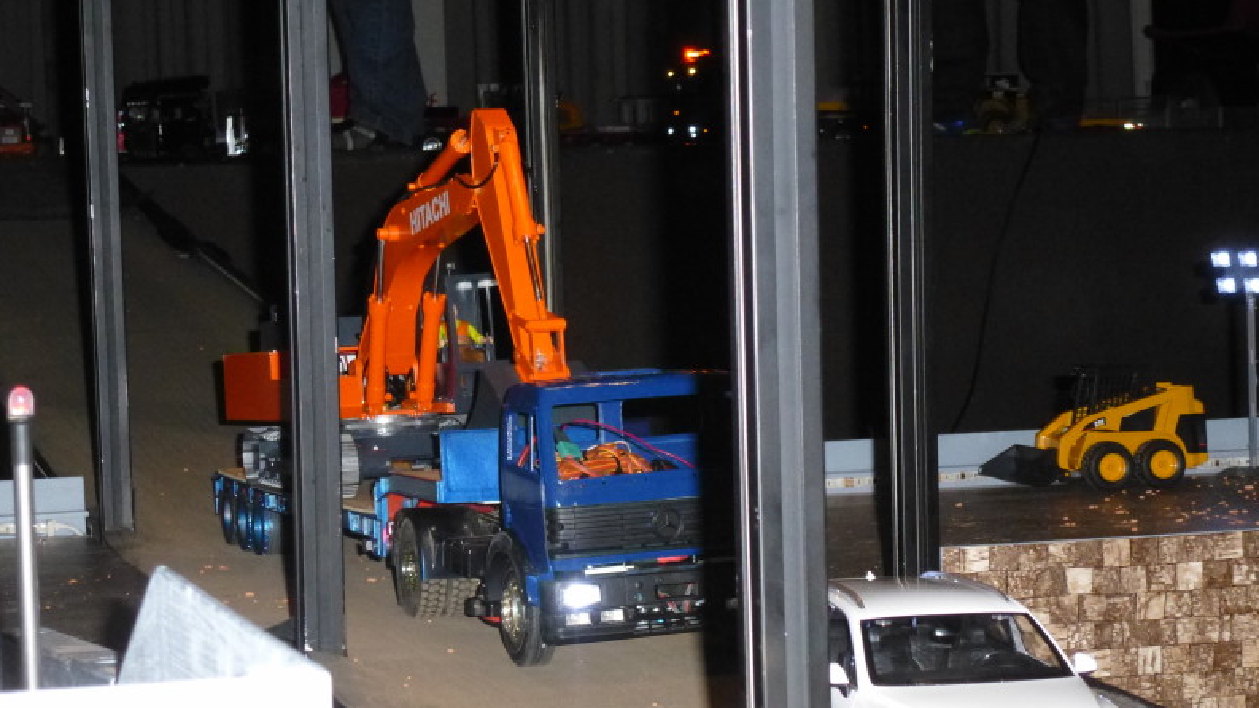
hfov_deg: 21.8
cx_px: 628
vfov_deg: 12.3
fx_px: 3271
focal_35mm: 98
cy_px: 395
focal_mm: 16
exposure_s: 1/60
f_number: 4.9
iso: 1000
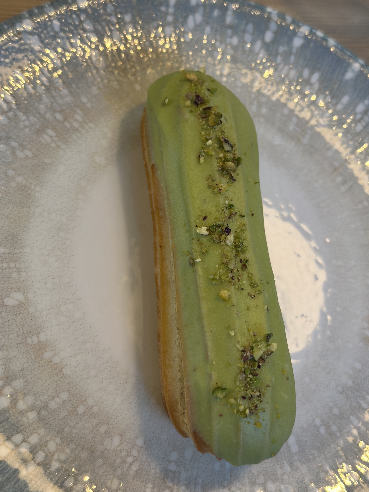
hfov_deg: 30.3
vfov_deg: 39.7
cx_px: 184
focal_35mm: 48
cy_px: 246
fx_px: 682
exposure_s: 1/52
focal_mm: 6.86
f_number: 1.78
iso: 160
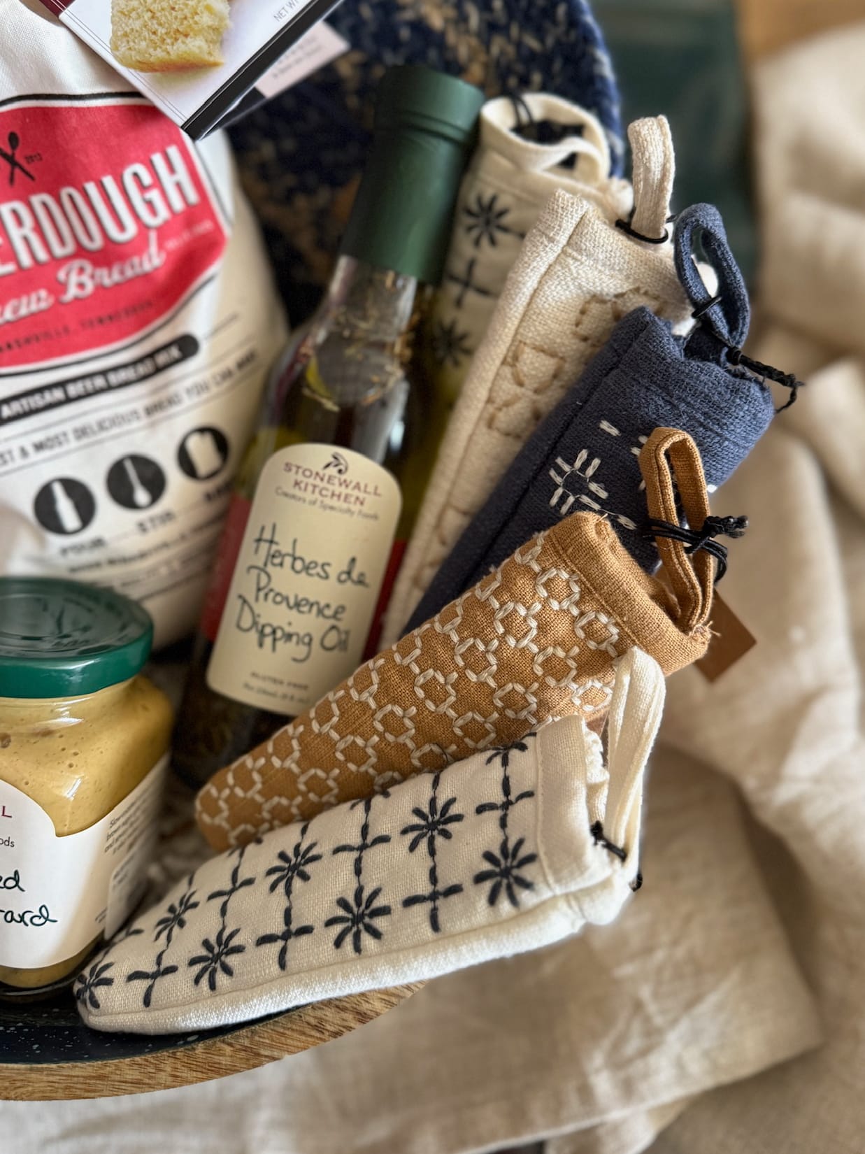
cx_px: 432
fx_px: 800
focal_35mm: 24
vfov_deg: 71.6
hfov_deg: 56.8
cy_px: 577
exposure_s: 1/60
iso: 500
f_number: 1.78
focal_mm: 6.76
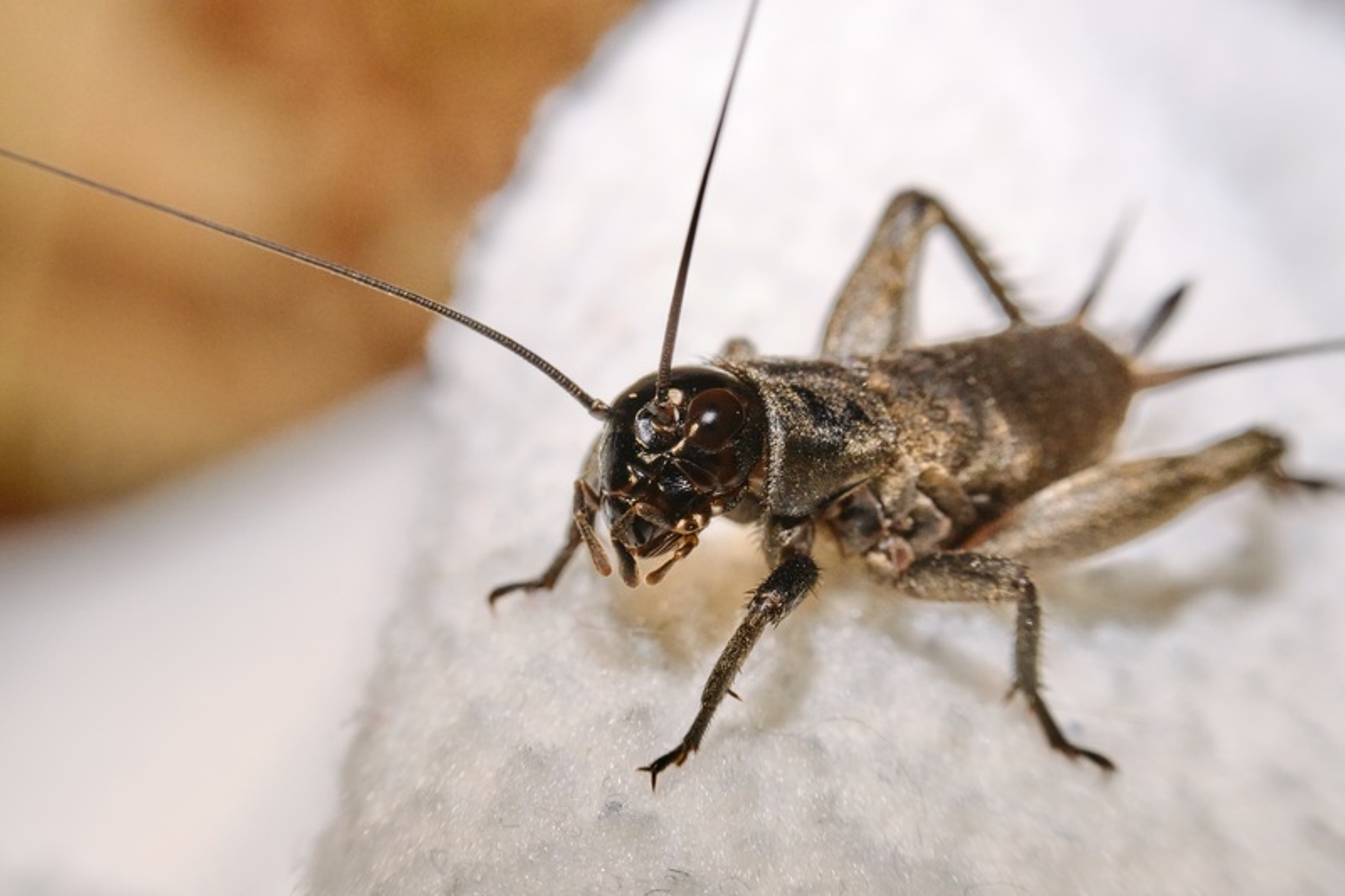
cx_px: 672
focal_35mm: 53
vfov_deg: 25.5
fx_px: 1980
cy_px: 448
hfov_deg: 37.5
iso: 800
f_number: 10
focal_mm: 35
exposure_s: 1/60
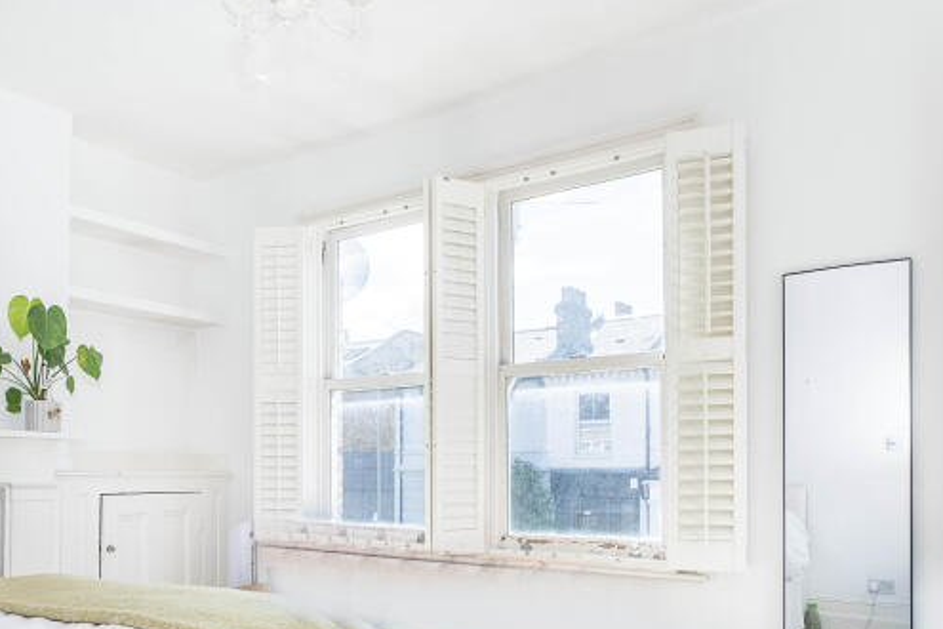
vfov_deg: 41.0
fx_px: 812
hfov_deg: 58.7
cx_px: 301
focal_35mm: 31
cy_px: 479
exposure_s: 1/400
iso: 320
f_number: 7.1
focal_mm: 10
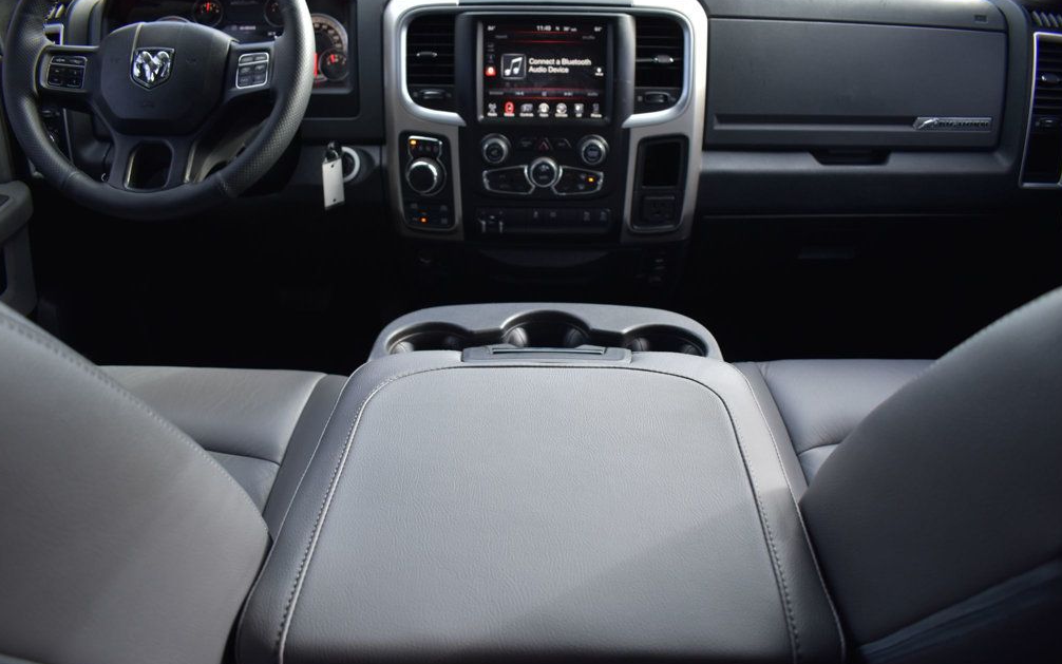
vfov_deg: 44.5
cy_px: 347
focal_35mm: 28
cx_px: 532
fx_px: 810
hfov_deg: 66.5
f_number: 3.5
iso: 200
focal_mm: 18
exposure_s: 1/125
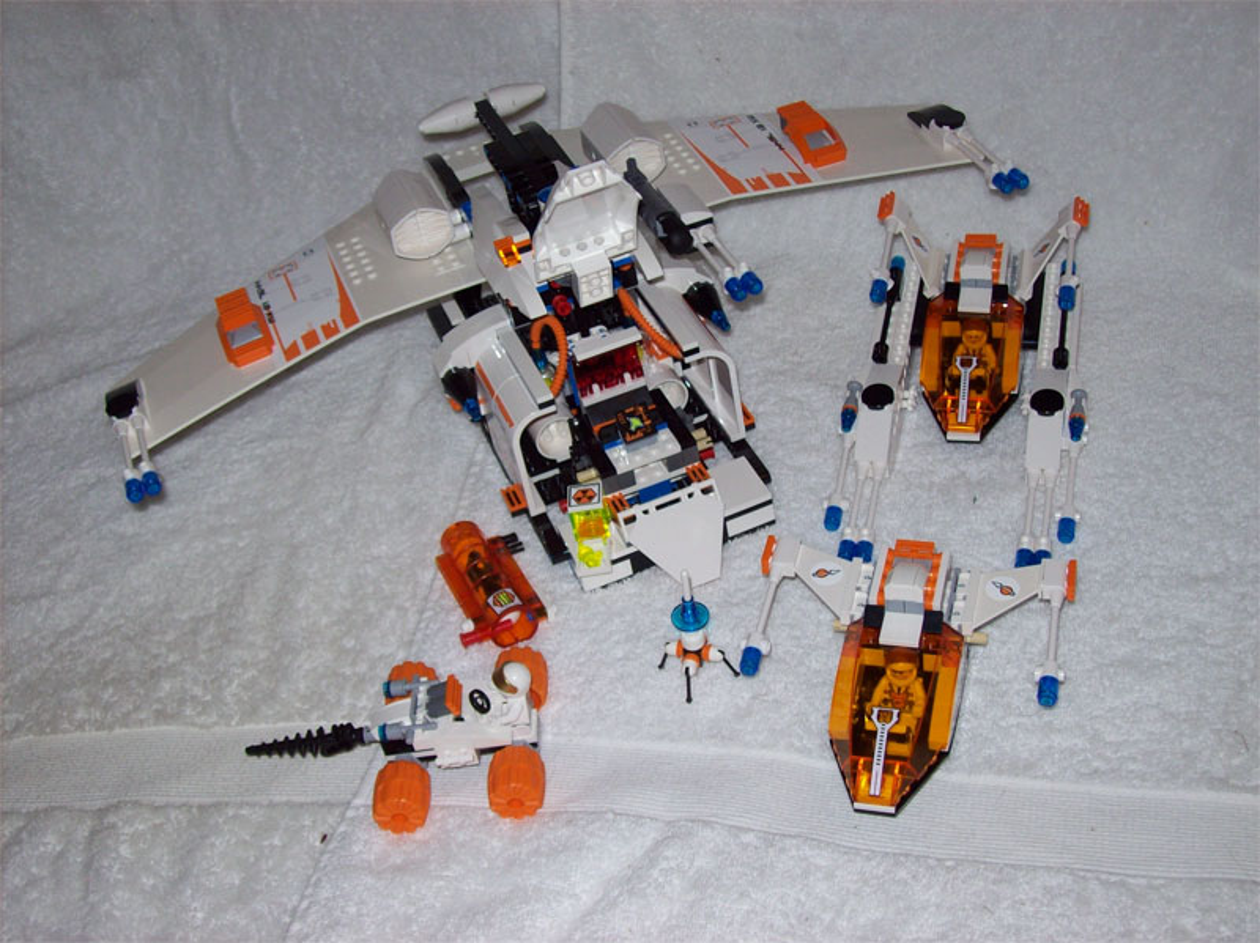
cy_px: 472
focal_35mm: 45
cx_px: 630
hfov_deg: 42.1
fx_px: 1637
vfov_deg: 32.1
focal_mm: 7.6
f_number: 3
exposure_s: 1/73.6
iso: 80
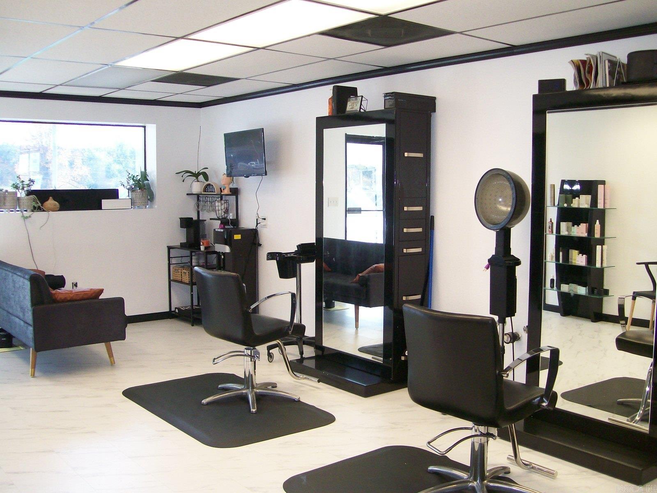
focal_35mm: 36
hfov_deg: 51.4
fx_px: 683
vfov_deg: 39.7
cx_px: 328
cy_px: 246
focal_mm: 6
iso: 140
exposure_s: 1/76.9
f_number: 2.7
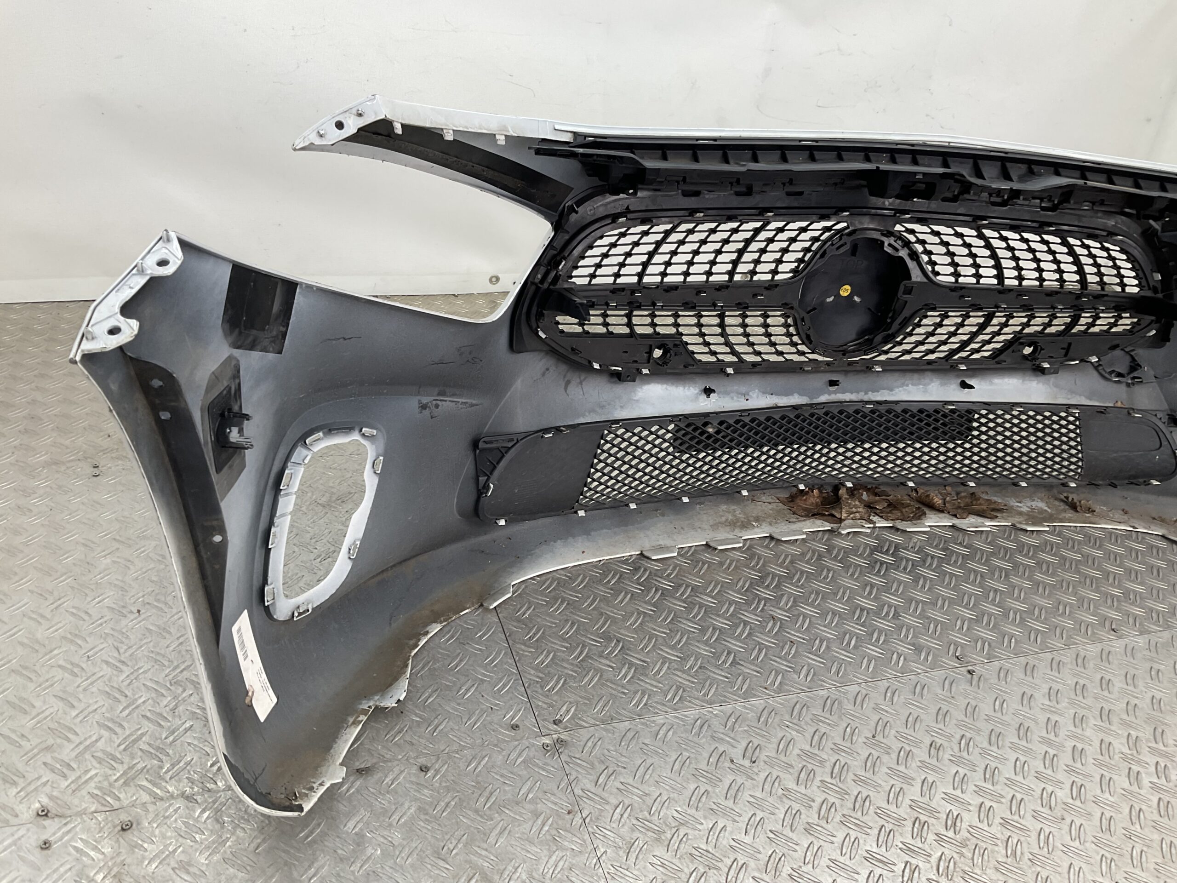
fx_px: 986
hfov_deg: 61.7
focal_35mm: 29
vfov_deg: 48.2
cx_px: 588
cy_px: 442
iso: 25
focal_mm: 3
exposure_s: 1/100
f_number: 1.8
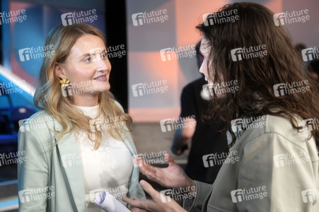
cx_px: 160
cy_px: 106
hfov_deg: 43.6
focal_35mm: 45
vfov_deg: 29.8
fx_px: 398
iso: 640
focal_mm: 30
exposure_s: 1/80
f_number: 2.2
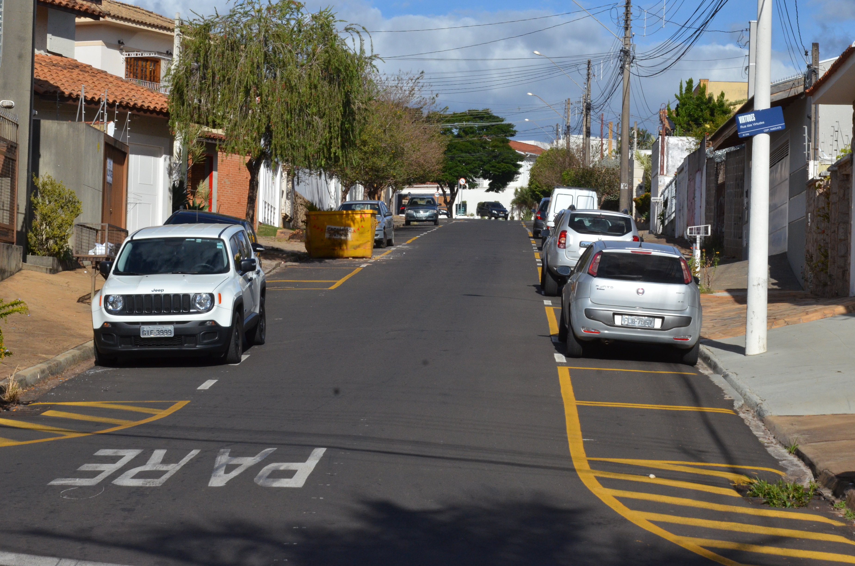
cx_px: 428
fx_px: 2346
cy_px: 283
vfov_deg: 13.8
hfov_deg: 20.7
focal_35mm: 99
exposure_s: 1/800
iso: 800
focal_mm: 66
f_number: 14
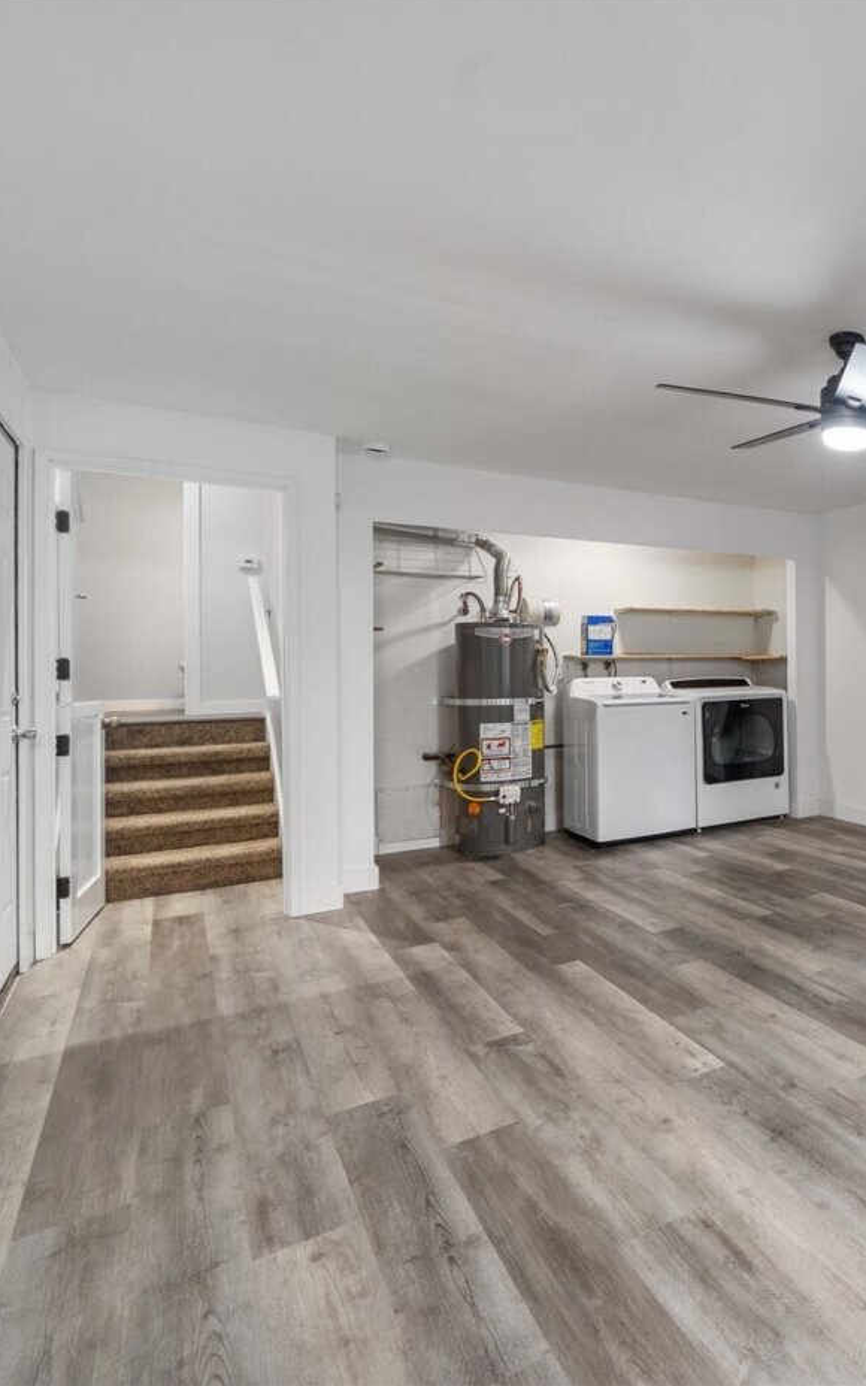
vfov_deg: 85.1
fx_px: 755
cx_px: 947
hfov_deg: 45.3
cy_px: 689
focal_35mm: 20
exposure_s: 1/2
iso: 1000
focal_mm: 13
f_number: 7.1
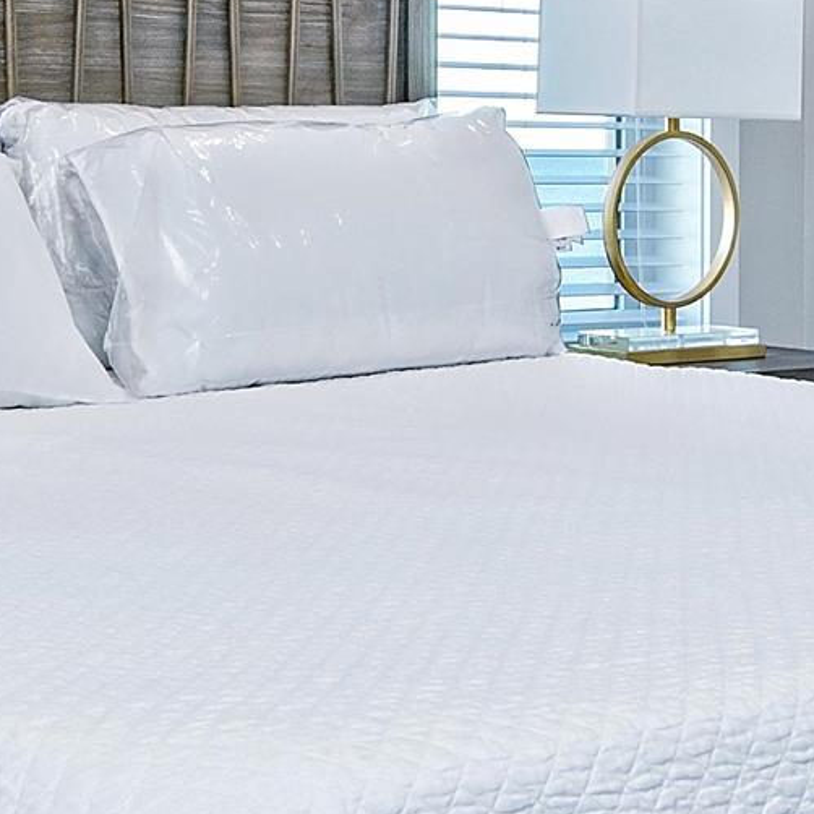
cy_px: 170
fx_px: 2075
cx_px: 248
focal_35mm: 78
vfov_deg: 21.9
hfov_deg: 22.1
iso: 500
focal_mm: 15
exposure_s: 1/5
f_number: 16
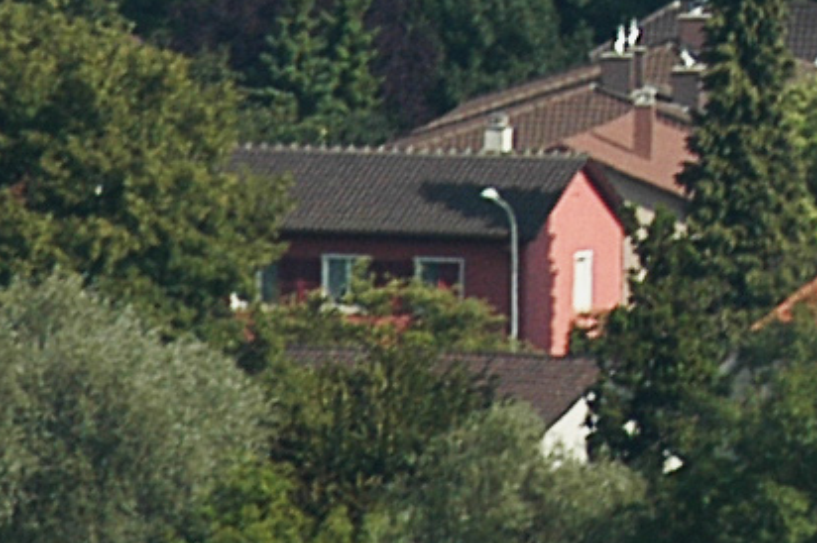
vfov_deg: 0.6
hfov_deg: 0.9
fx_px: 49615
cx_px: 2179
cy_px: -1288
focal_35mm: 2188
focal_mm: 200
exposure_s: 1/750
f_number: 5.6
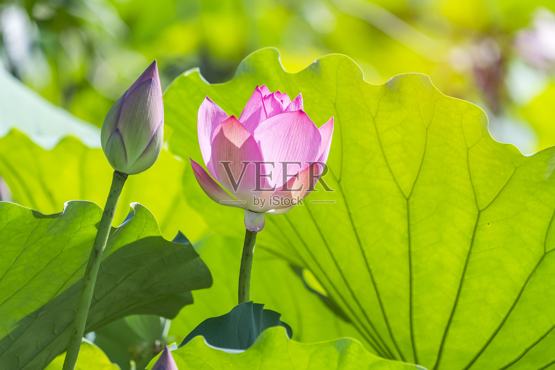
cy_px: 185
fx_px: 6167
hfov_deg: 5.2
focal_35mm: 400
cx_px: 278
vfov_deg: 3.4
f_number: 7.1
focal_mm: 400
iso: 250
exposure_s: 1/640
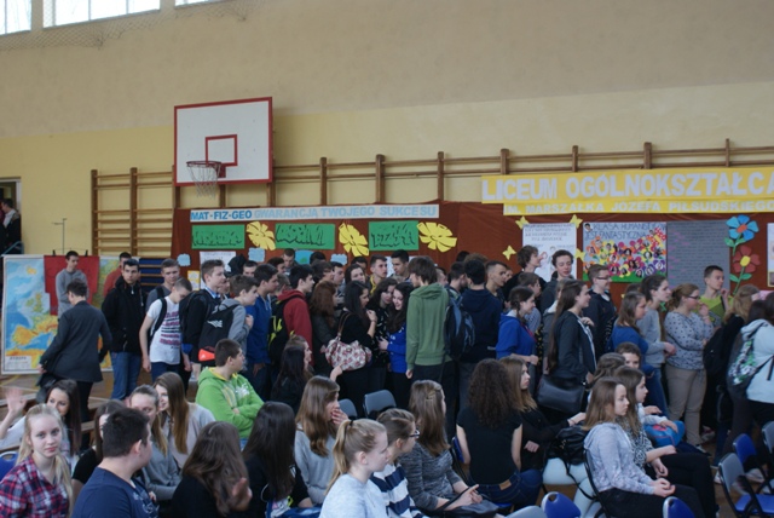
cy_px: 259
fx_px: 904
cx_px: 387
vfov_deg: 32.0
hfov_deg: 46.4
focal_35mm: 42
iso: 200
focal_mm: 28
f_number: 4.5
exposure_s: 1/50
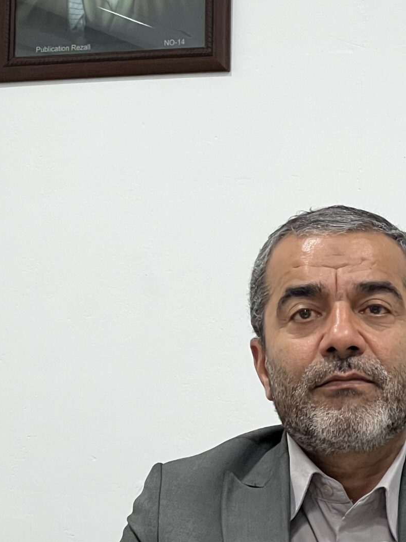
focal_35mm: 186
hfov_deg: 8.0
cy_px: 187
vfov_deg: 10.6
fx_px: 2909
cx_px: 95
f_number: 2.8
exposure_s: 1/100
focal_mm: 9
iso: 250
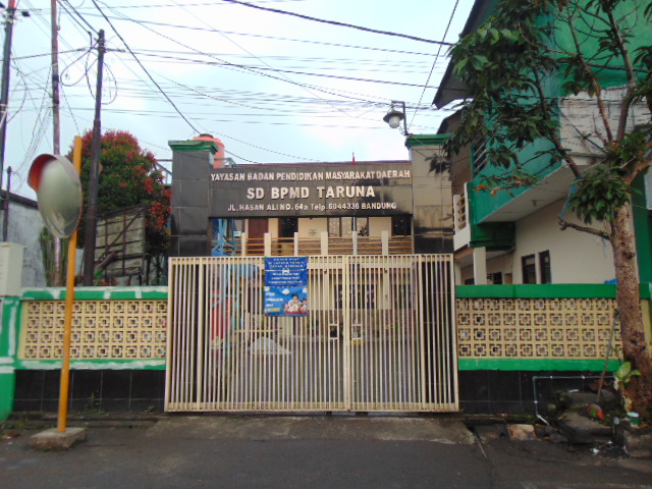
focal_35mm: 25
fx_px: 471
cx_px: 326
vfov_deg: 54.9
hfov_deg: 69.4
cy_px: 244
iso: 80
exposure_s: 1/60
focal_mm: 4.5
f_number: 3
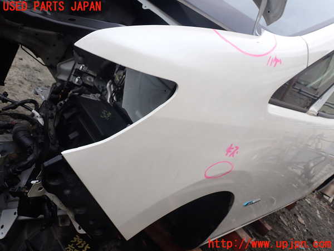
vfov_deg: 46.8
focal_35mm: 30
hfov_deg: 60.0
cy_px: 126
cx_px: 167
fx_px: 289
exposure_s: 1/500
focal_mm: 5.4
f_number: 3.2
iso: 100
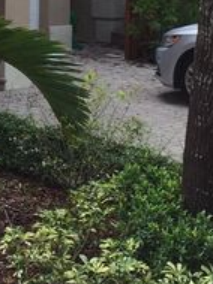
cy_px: -8
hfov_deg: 13.8
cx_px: -76
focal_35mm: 102
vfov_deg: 18.7
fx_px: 839
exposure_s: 1/412
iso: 32
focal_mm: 4.15
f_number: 2.2
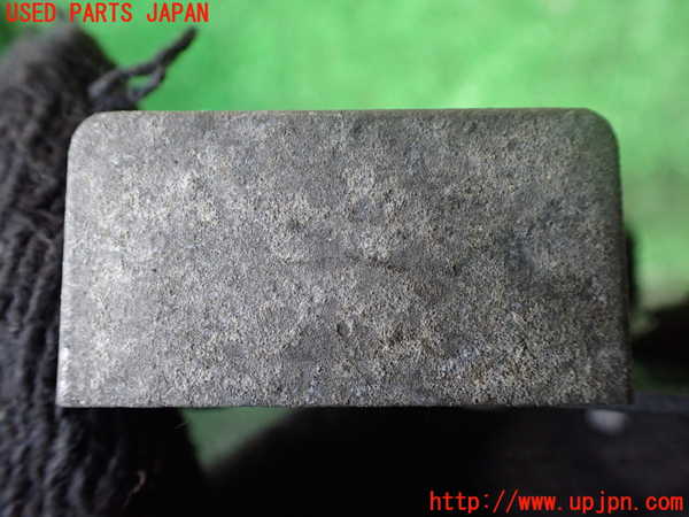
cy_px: 258
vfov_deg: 46.8
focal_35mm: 30
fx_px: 597
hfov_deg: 60.0
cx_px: 344
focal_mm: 5.4
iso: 640
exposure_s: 1/125
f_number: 2.3
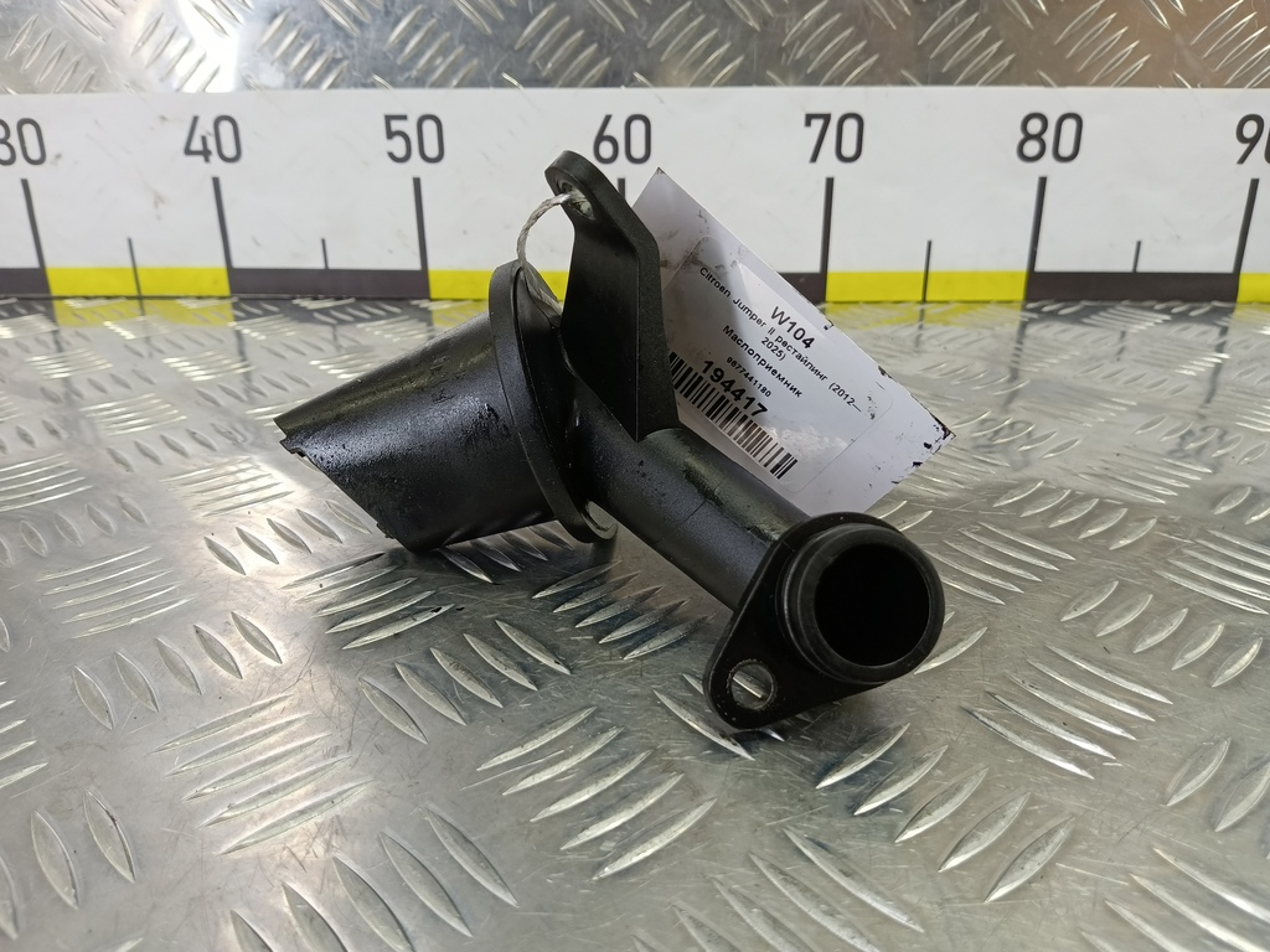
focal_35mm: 23
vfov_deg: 58.9
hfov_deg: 73.9
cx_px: 635
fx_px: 844
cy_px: 476
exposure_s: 1/50
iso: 132
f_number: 1.6
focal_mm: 4.11
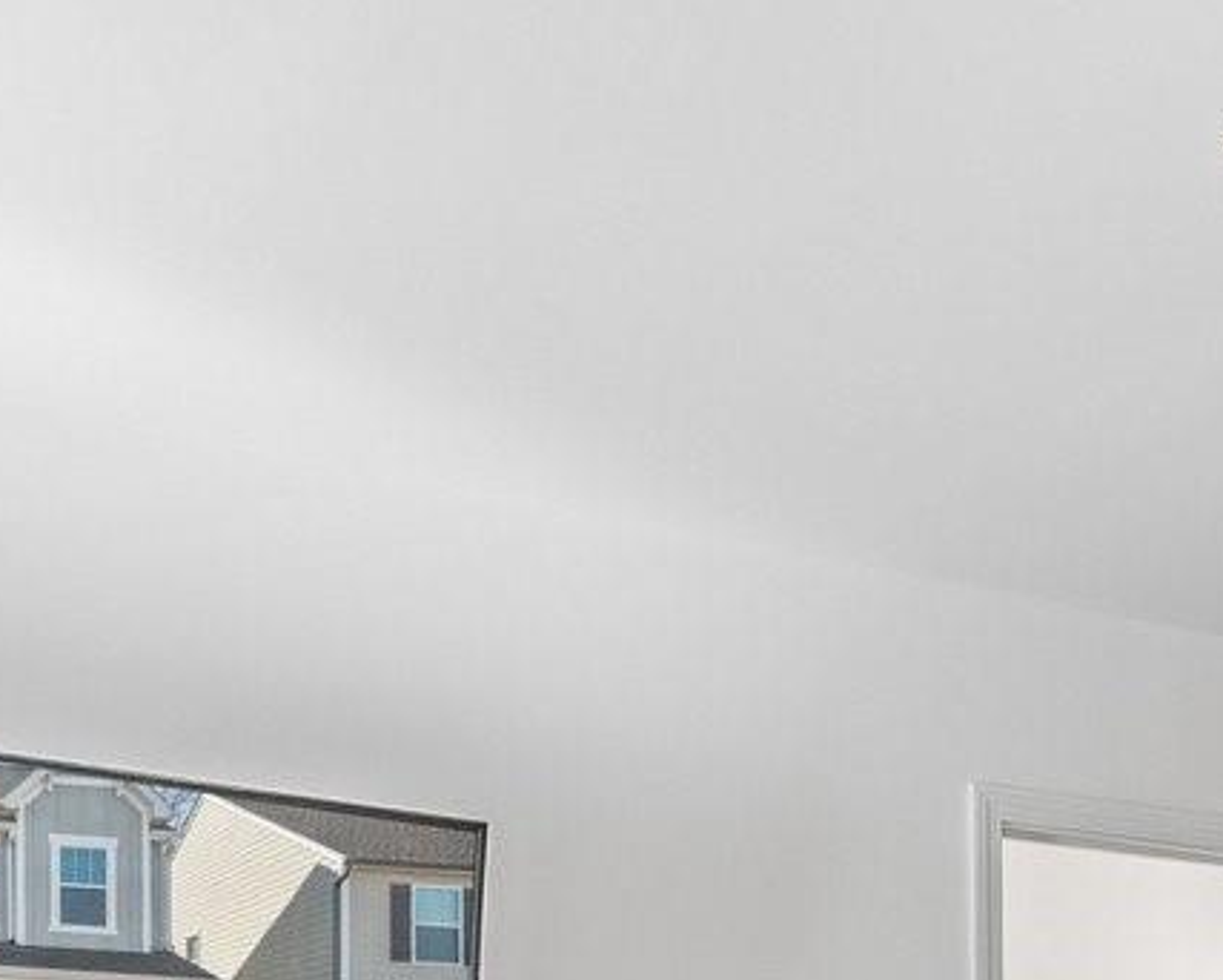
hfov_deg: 23.8
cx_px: 1515
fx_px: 2607
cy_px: 1354
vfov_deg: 19.3
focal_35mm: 72
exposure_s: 1/80
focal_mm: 16
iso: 400
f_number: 8
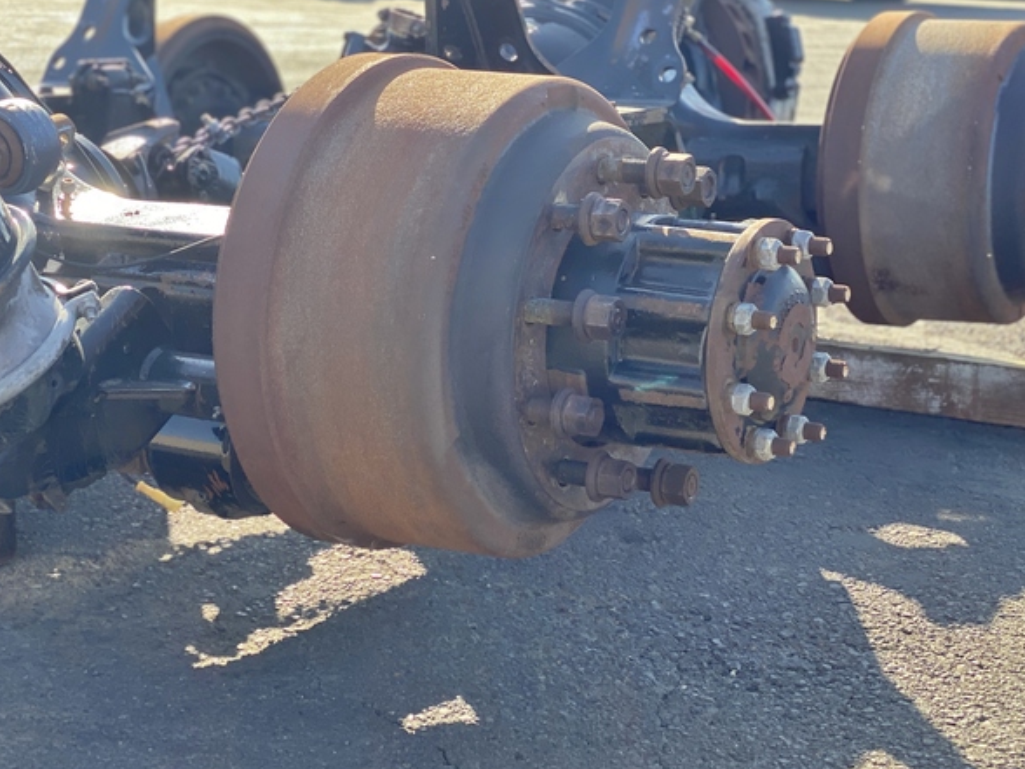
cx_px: 349
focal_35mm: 69
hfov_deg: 28.0
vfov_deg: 21.3
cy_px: 301
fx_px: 2043
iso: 20
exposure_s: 1/232
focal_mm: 6
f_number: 2
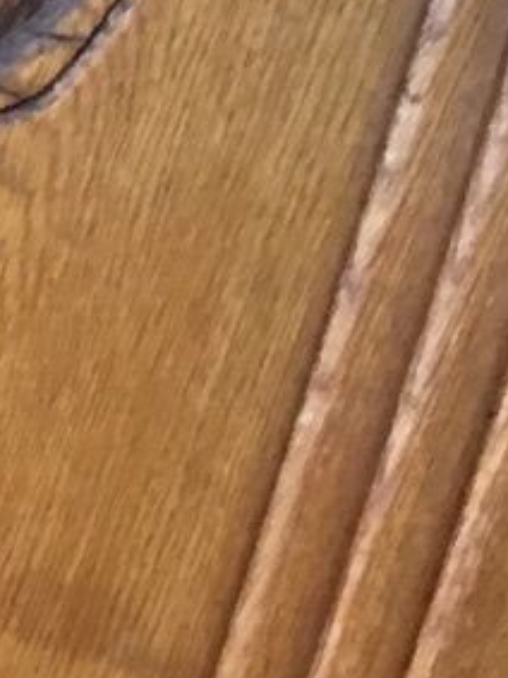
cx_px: -1018
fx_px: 4112
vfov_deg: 8.0
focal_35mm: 210
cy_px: 2080
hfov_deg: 6.5
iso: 125
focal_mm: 4.15
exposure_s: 1/33
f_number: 2.2
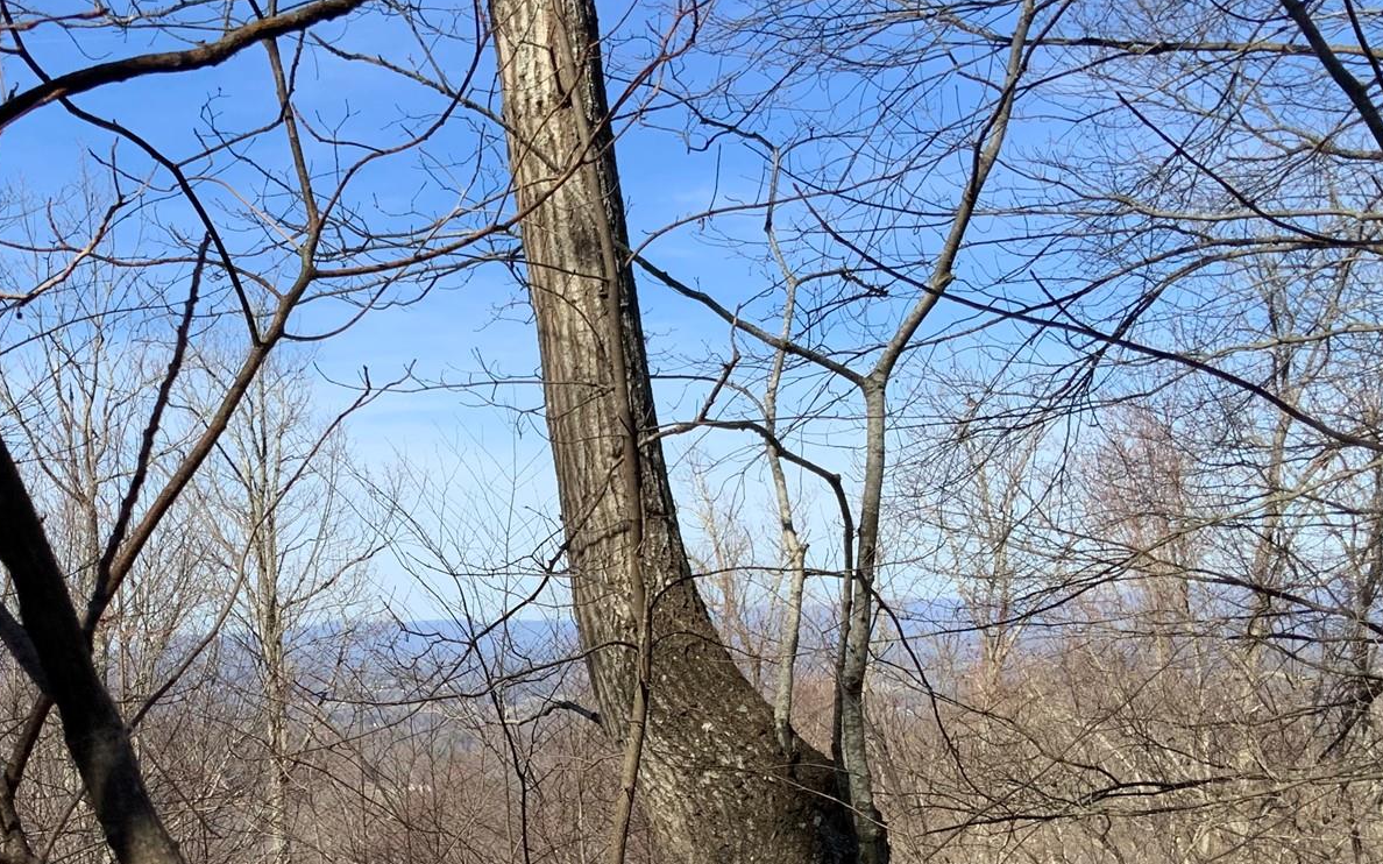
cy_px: 686
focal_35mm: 53
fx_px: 1997
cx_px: 448
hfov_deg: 37.7
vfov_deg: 24.0
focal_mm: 3
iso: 16
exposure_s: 1/1311
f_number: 1.8
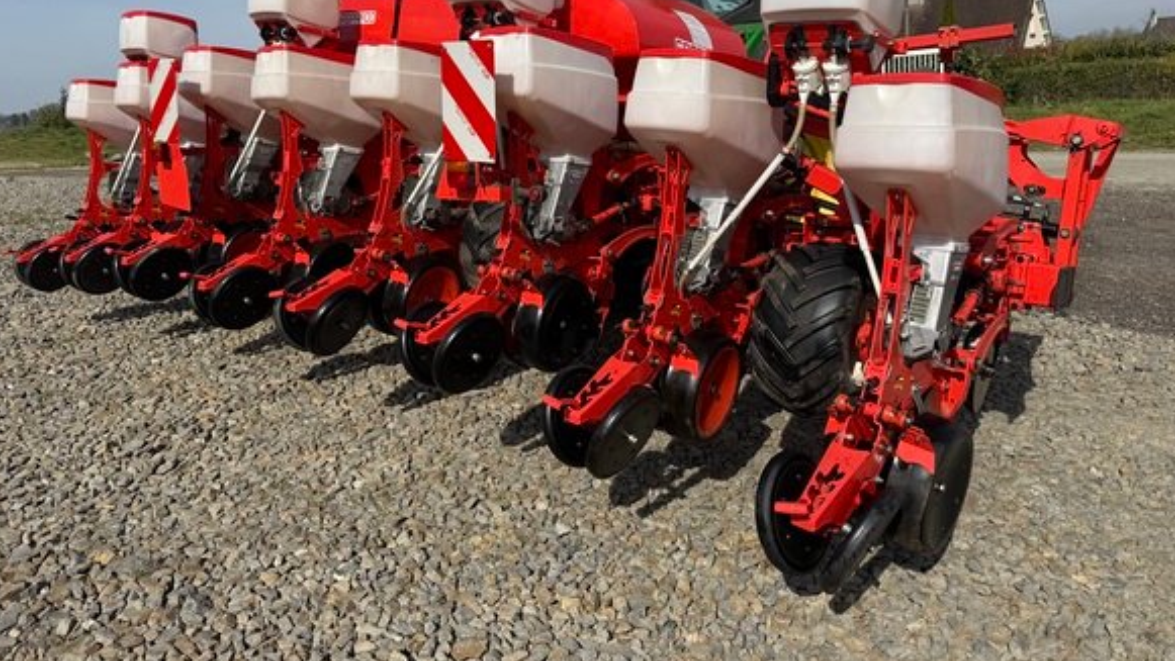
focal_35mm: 27
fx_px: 841
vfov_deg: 42.3
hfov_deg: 69.9
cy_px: 220
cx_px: 584
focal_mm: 6.76
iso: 80
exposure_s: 1/5714
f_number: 1.78
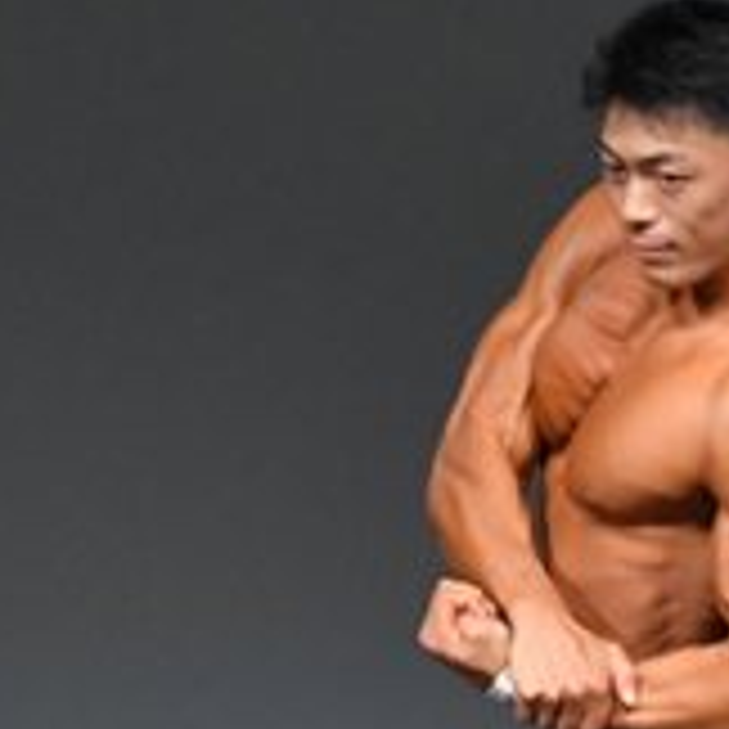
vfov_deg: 1.4
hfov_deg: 1.4
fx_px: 30545
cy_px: 963
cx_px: 821
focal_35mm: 1282
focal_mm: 210
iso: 4000
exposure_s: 1/400
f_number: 5.6
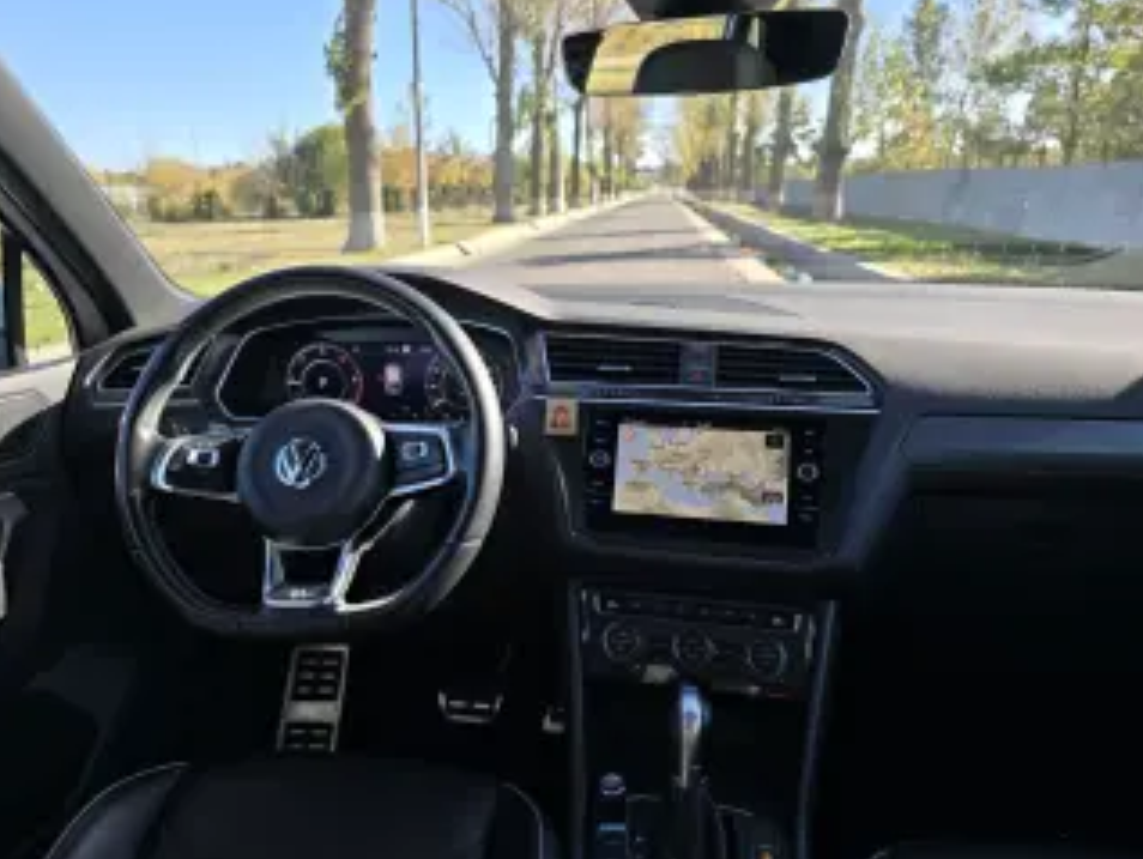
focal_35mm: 26
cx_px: 525
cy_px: 410
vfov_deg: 53.1
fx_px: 859
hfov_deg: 67.2
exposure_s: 1/192
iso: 12
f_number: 1.7
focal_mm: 6.3
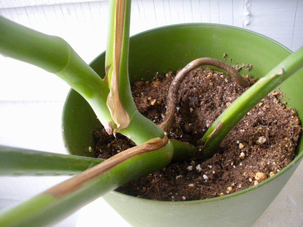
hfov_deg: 51.4
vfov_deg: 39.7
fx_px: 315
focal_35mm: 36
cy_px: 114
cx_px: 152
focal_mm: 6.3
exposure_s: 1/63.8
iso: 216
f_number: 3.5
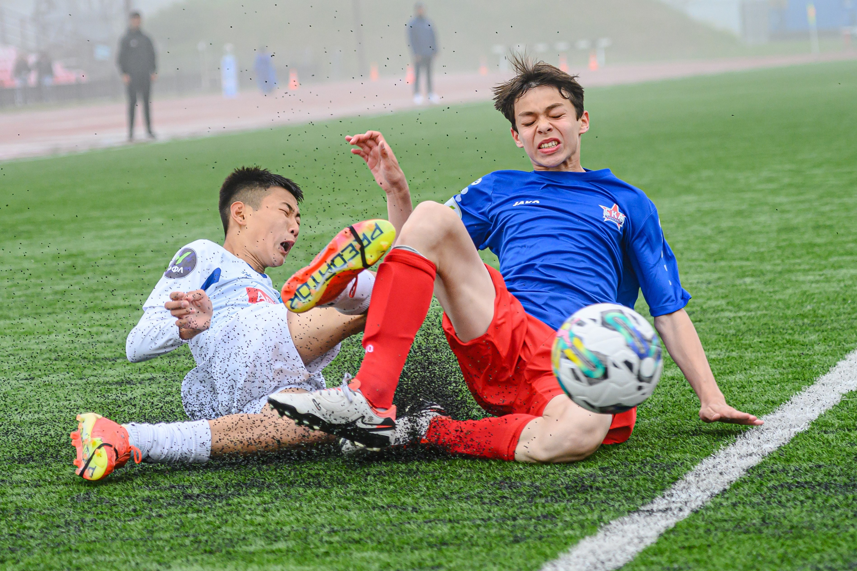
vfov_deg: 19.4
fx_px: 1666
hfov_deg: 28.9
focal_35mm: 70
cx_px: 428
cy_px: 286
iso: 800
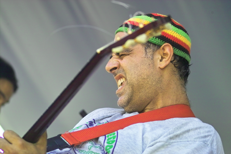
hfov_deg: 11.5
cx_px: 116
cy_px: 77
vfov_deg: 7.7
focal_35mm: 179
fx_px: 1148
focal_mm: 105
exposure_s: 1/250
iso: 200
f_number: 2.8
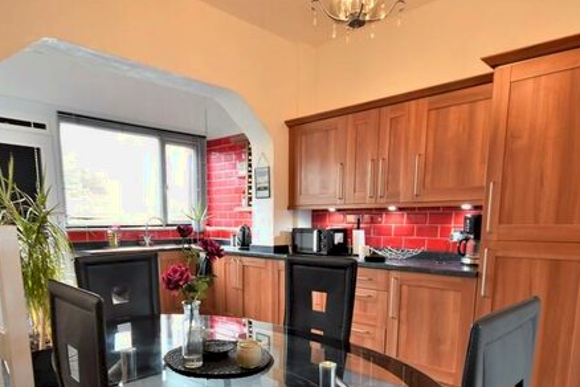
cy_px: 291
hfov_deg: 73.7
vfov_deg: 50.9
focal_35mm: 24
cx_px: 278
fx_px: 387
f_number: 4
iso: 100
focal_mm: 10
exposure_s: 1/8
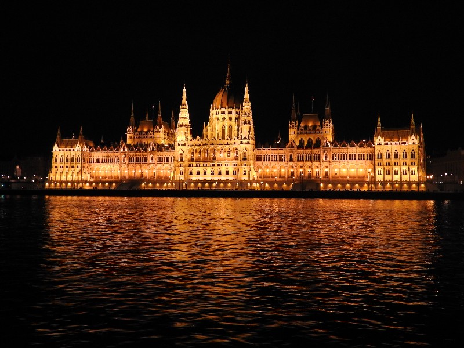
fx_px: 442
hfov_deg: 55.4
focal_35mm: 33
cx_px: 232
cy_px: 174
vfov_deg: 42.9
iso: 400
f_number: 3.6
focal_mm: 5.9
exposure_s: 1/10
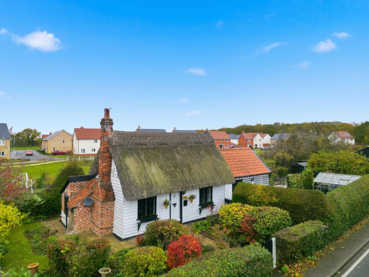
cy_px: 138
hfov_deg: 71.6
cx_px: 184
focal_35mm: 24
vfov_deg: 56.8
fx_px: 256
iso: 110
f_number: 1.7
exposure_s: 1/1500
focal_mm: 6.7
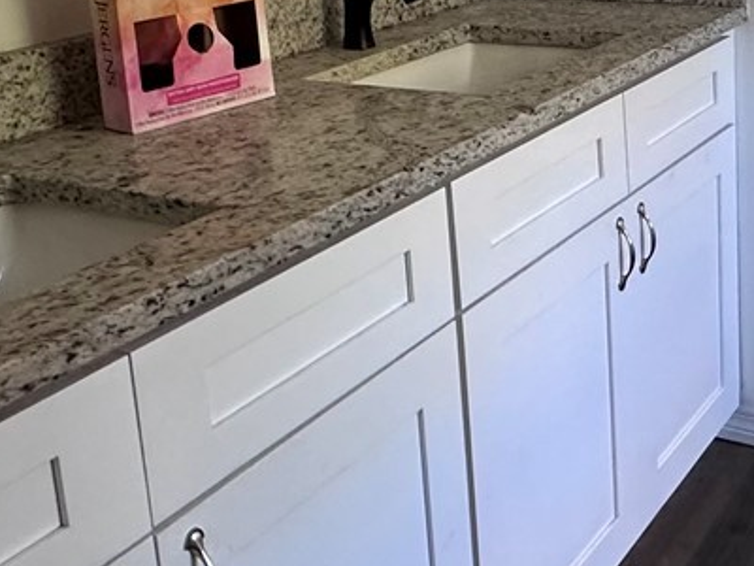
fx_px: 1220
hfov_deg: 32.7
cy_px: 55
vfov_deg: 25.3
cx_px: 671
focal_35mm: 56
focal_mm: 2.22
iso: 320
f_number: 2.2
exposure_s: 1/69
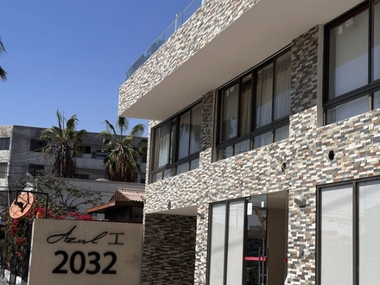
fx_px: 527
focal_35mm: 48
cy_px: 142
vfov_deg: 30.3
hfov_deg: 39.7
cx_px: 190
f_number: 1.78
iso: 64
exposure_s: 1/6623
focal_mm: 6.86
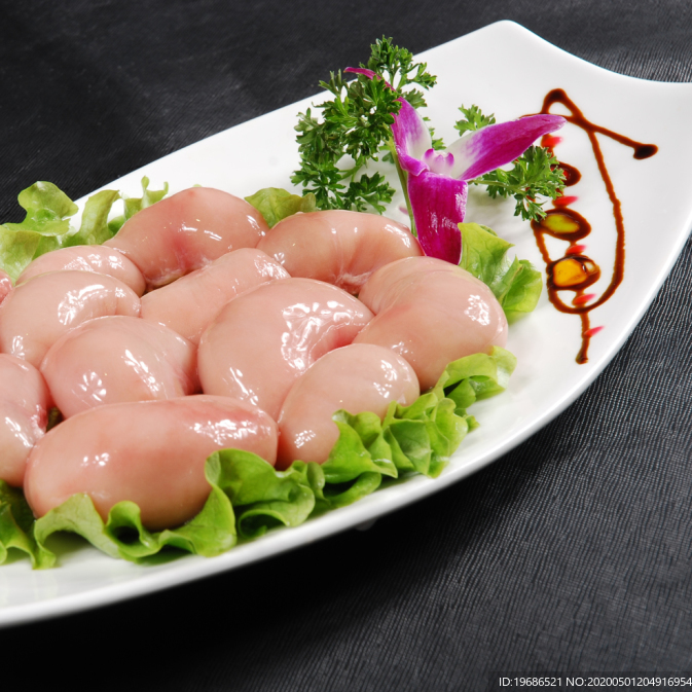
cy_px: 350
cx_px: 206
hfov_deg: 12.8
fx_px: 3076
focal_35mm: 136
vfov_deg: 12.8
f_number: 13
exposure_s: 1/125
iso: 100
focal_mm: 70
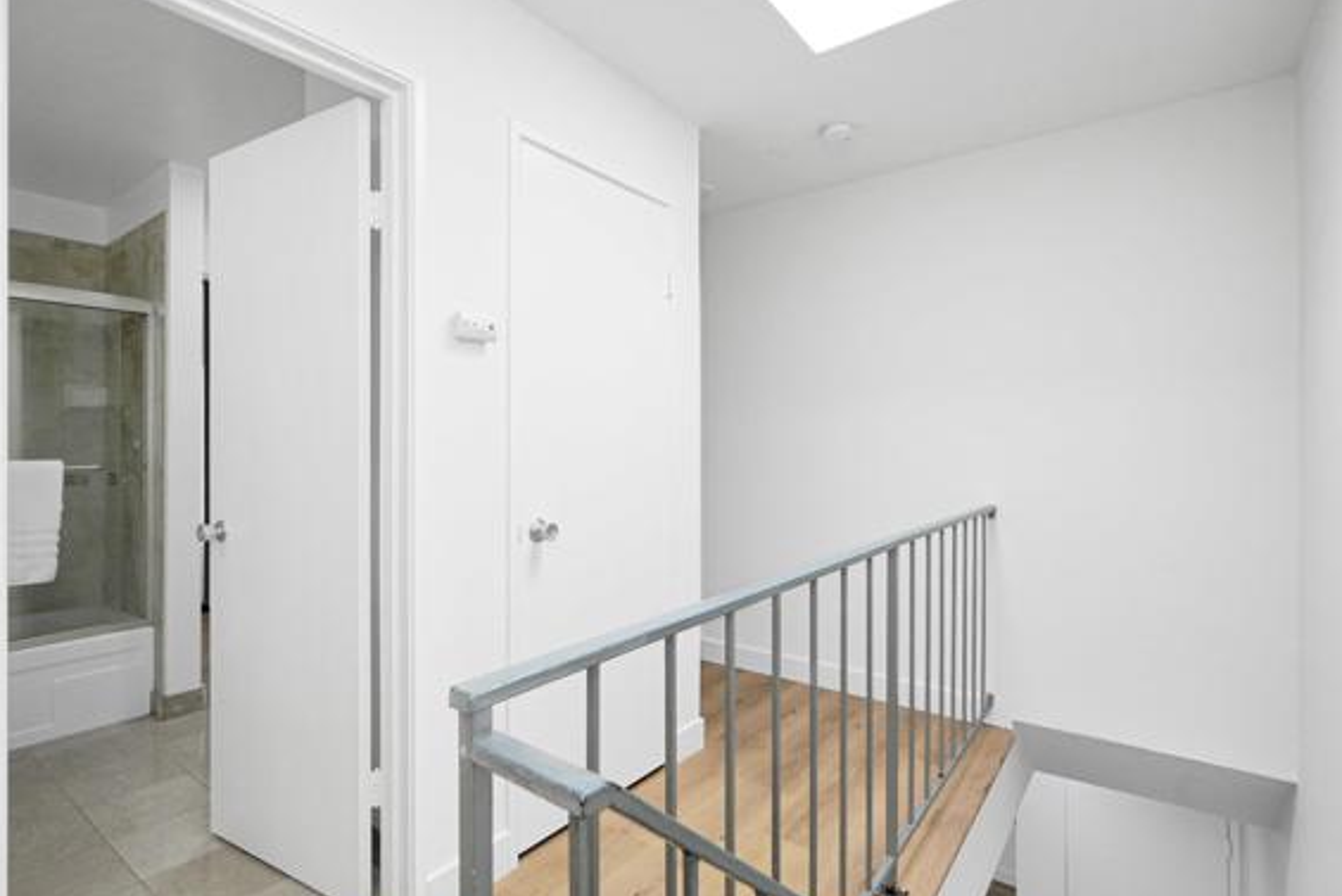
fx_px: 634
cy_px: 438
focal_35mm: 17
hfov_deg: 93.3
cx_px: 663
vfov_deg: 70.5
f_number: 4
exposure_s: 1/250
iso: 640
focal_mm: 10
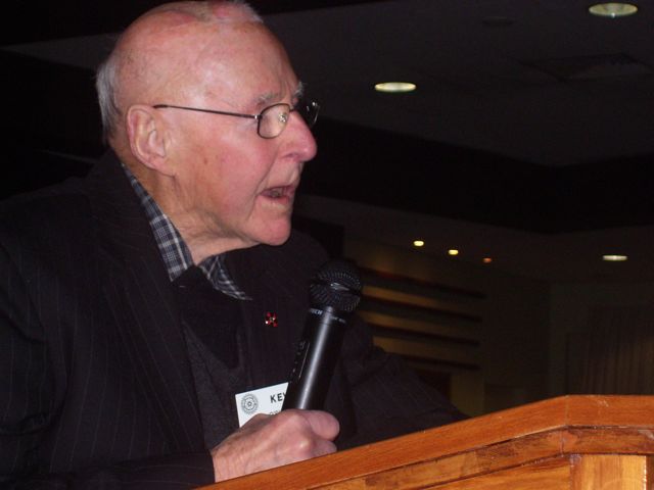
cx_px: 327
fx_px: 2040
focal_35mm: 108
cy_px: 245
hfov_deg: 18.2
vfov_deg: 13.7
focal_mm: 18
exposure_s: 1/90
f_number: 4.6
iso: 200
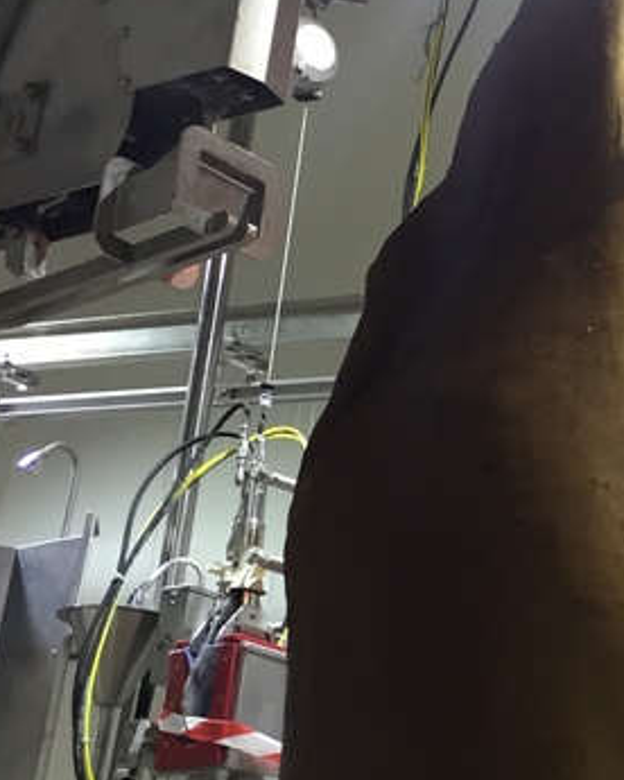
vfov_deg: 22.7
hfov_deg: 17.1
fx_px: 1939
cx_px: 841
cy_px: 350
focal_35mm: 84
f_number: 2.2
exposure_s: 1/33
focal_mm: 4.15
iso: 100
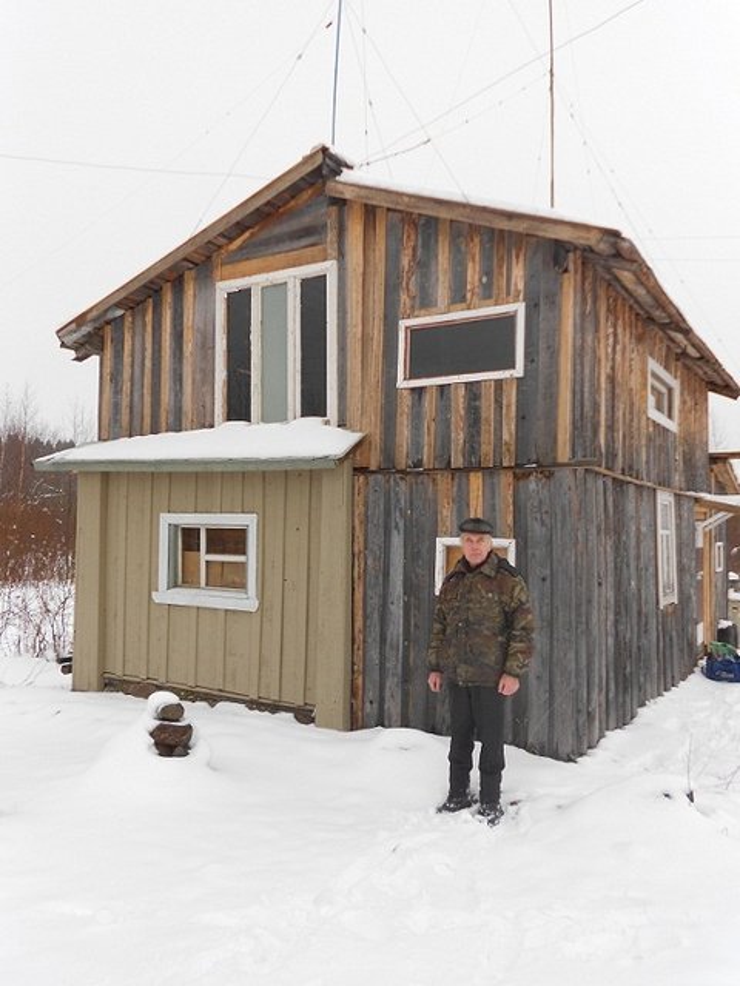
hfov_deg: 48.2
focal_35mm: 29
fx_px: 827
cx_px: 370
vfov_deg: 61.7
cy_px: 493
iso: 80
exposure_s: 1/125
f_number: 3.4
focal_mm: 5.3
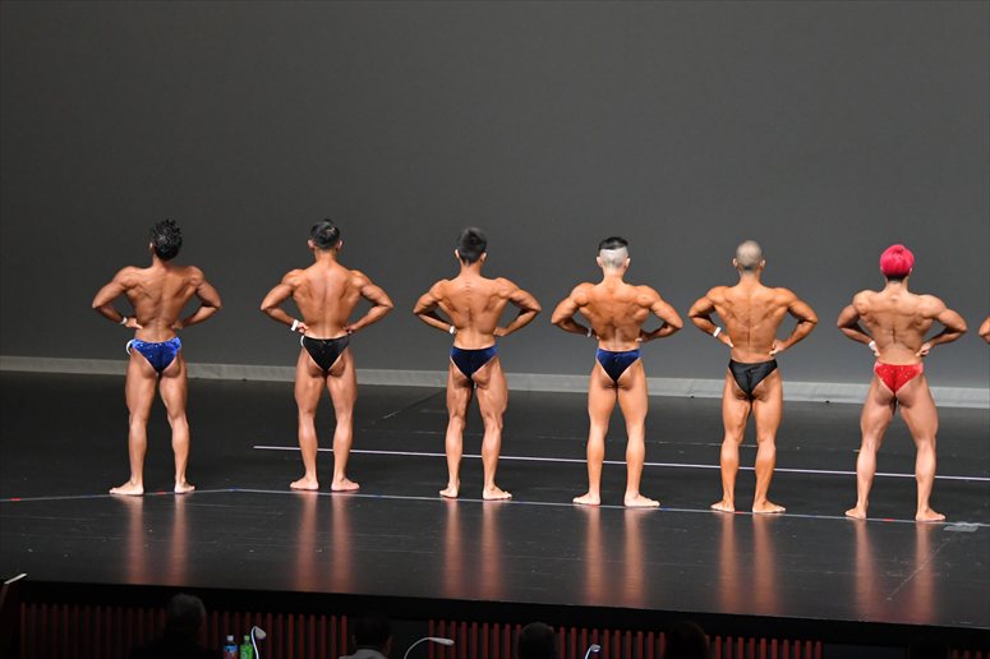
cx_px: 495
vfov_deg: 7.9
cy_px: 330
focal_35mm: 174
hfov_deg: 11.8
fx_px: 4783
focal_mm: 116
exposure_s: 1/400
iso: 5000
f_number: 5.6
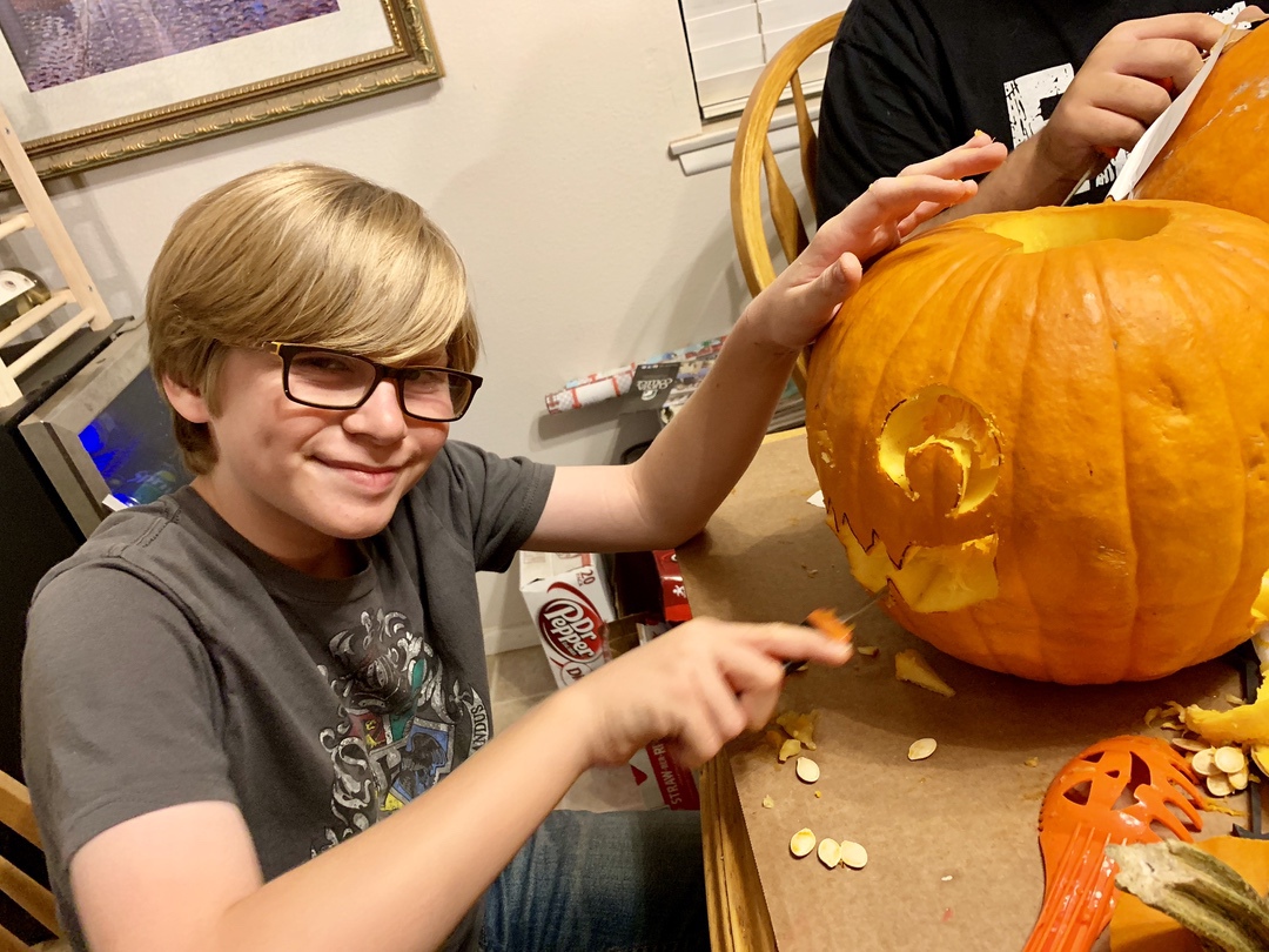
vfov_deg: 53.1
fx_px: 953
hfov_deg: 67.3
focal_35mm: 26
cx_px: 634
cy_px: 476
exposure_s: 1/30
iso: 500
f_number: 1.8
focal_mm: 4.25
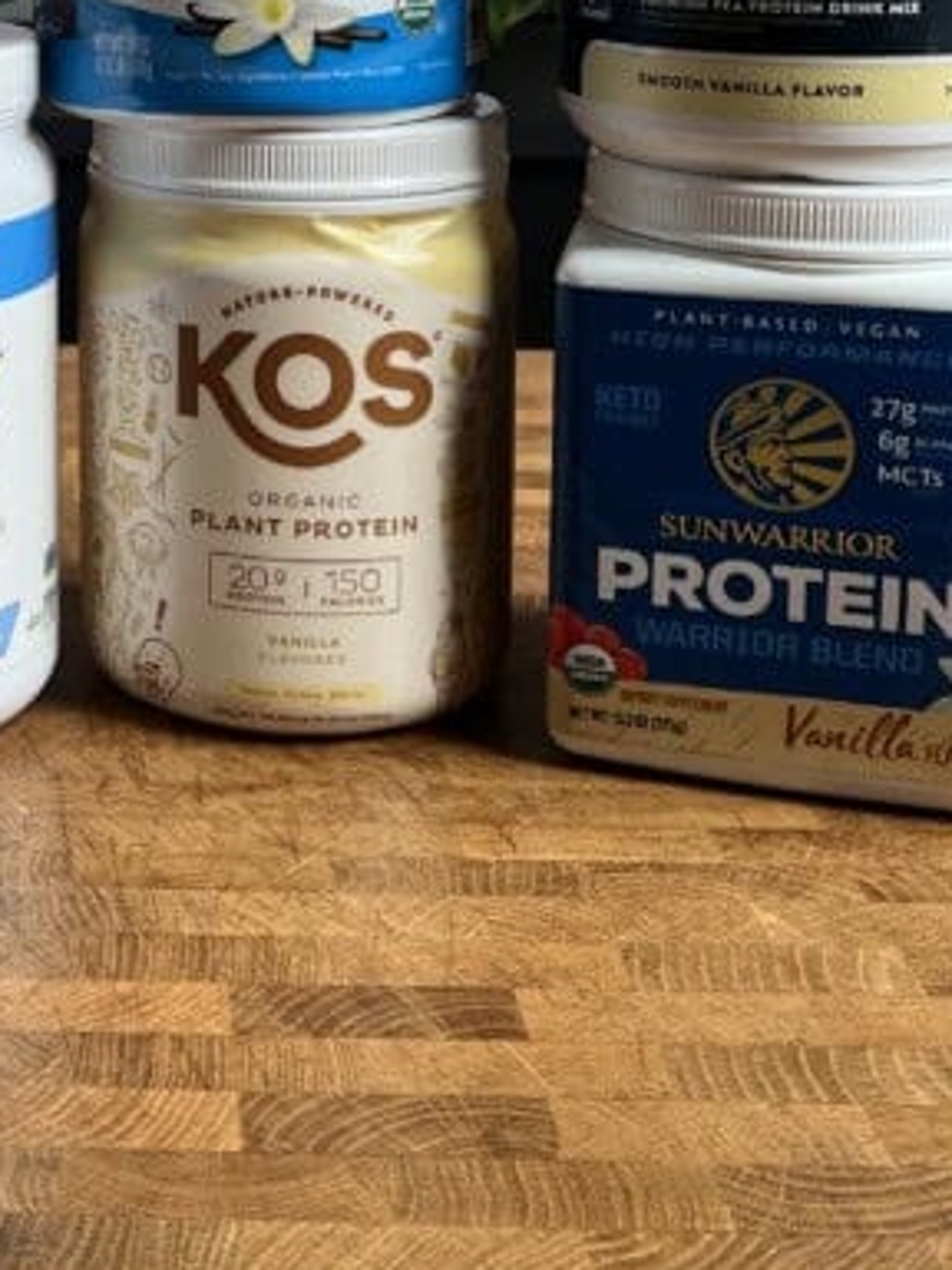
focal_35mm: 65
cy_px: 93
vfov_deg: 28.5
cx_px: -13
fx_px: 2383
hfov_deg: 21.7
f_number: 1.5
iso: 100
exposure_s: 1/121
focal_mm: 5.7
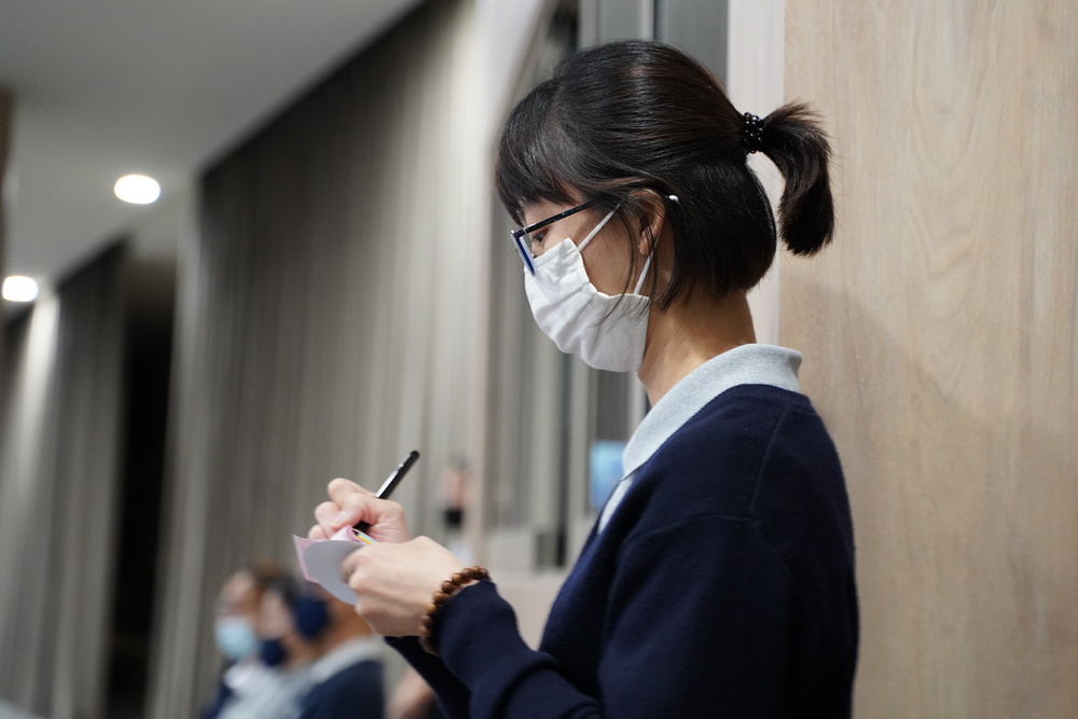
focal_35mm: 62
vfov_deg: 21.9
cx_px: 539
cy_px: 360
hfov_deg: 32.4
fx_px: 1857
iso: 5000
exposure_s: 1/50
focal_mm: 62
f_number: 2.8
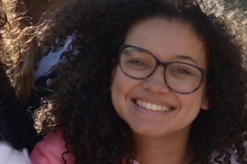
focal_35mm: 356
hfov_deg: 5.8
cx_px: 125
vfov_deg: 3.8
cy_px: 46
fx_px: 2442
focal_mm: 85
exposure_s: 1/800
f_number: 3.5
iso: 160
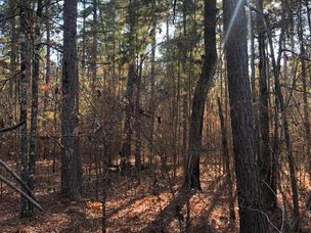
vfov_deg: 31.4
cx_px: 150
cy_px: 91
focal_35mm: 46
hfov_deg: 41.2
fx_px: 413
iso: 32
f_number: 1.8
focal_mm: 4
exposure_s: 1/120
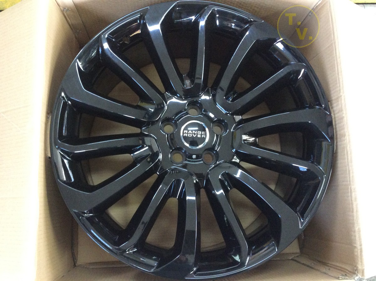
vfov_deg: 44.0
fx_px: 347
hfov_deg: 56.9
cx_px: 188
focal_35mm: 32
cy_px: 140
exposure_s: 1/17
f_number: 2.4
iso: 250
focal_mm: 3.3
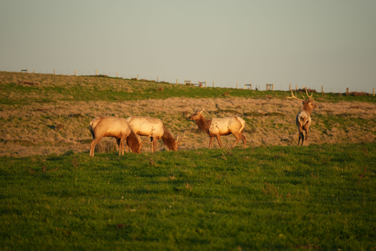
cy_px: 126
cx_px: 188
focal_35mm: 300
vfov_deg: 4.6
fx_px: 3133
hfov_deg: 6.9
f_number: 7.1
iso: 250
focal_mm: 300
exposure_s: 1/200
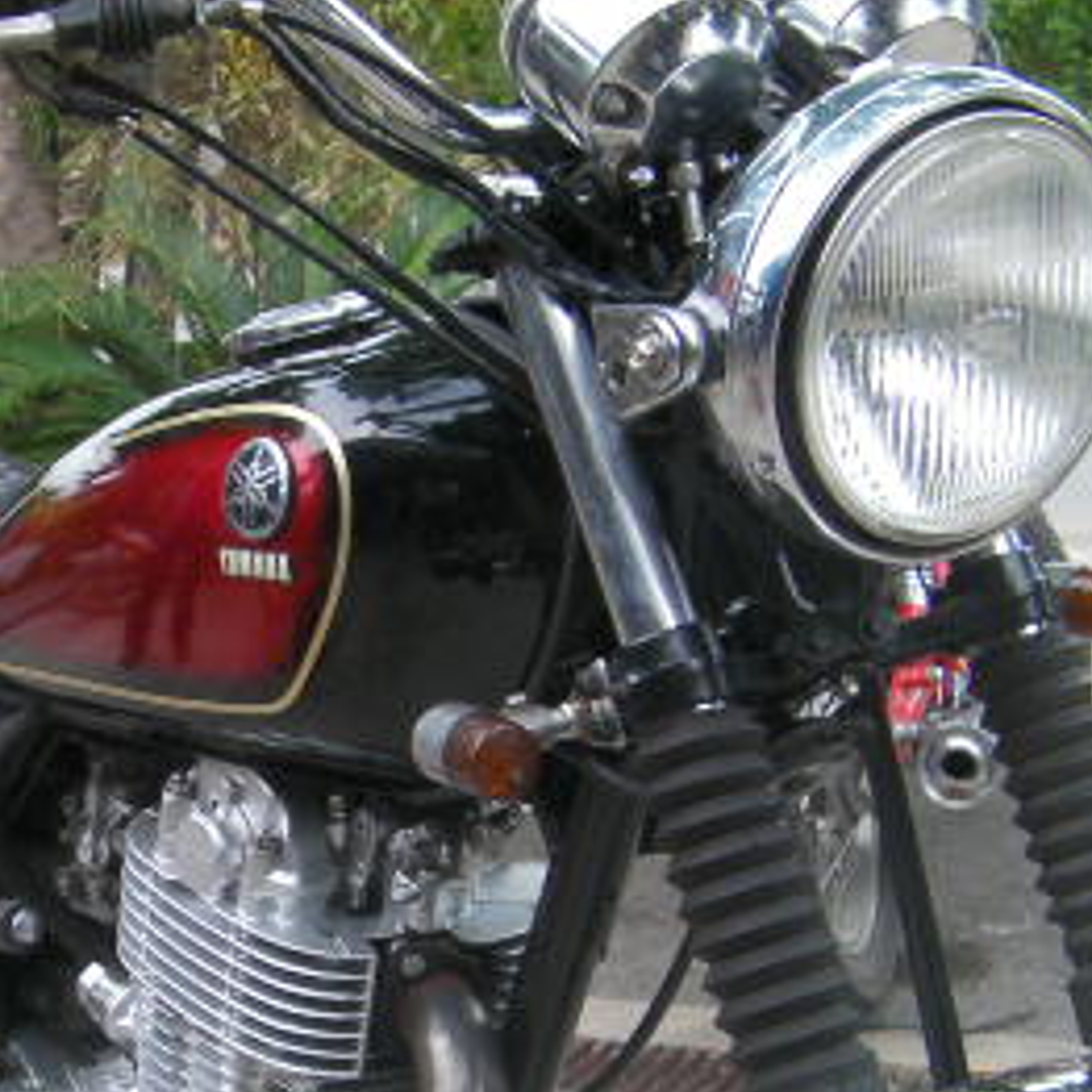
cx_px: 192
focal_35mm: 82
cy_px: 696
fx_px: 2927
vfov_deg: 21.1
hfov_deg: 20.8
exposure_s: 1/30
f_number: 3.5
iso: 75
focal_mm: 6.8
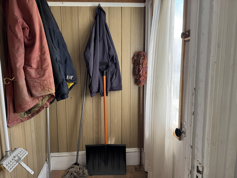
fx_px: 164
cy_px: 89
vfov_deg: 56.8
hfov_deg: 71.6
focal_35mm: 24
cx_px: 118
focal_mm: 6.76
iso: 64
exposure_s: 1/166
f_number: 1.78
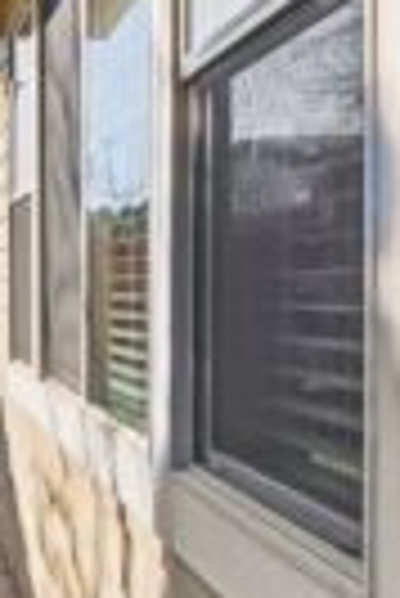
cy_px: 312
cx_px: -351
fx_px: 898
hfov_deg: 18.6
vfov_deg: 36.8
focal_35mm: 54
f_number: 9
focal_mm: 18
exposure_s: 1/80
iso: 320
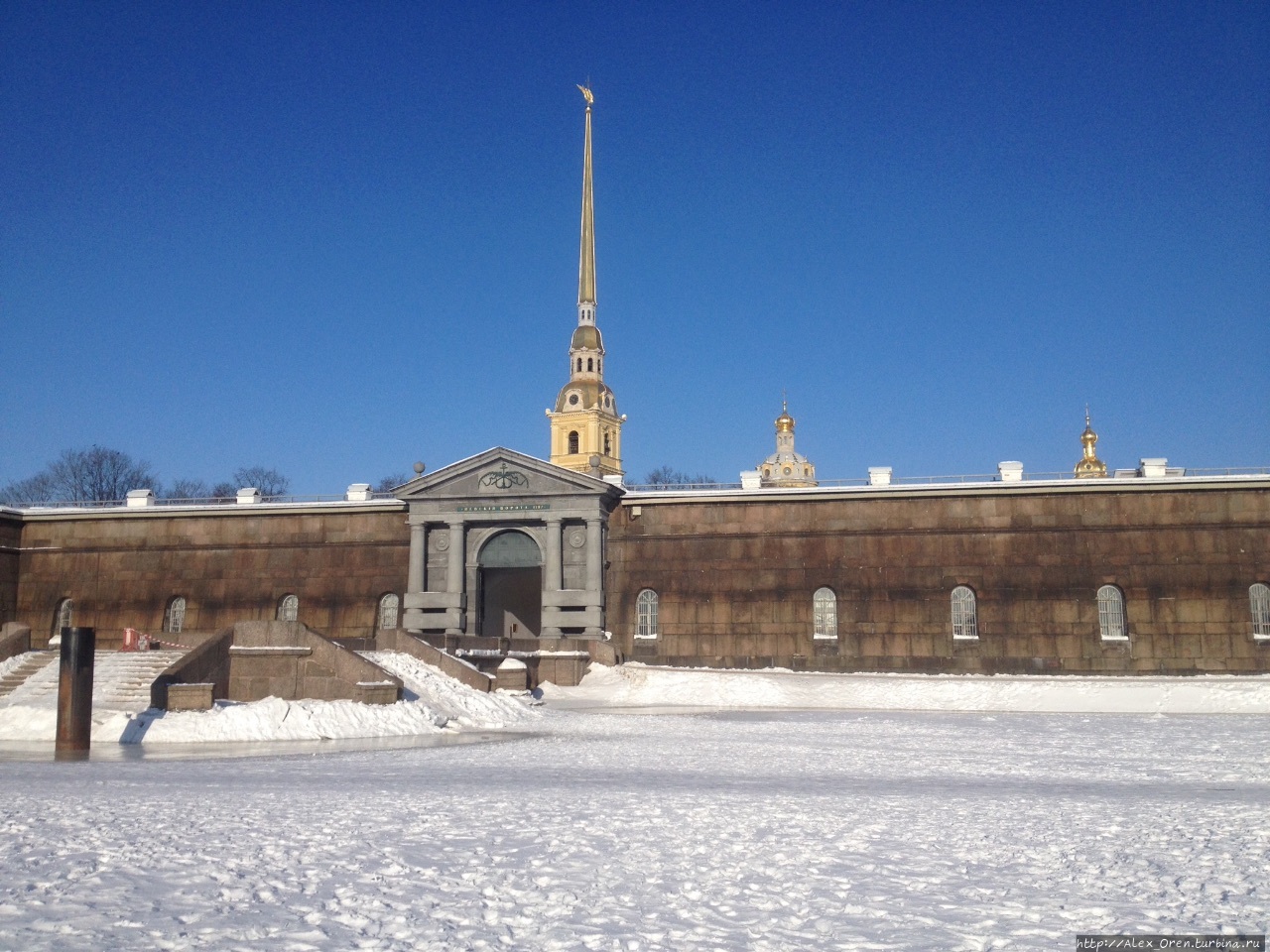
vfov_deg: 40.7
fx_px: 1284
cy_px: 476
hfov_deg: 52.6
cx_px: 635
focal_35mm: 35
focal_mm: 4.28
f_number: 2.4
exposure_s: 1/3067
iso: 50
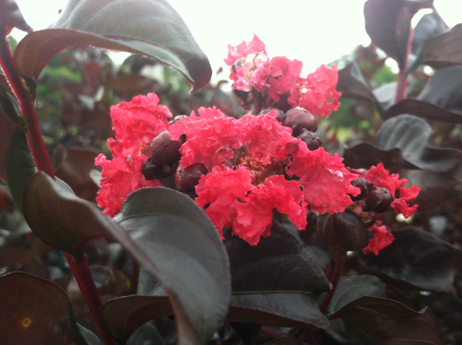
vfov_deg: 40.6
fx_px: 466
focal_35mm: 35
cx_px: 231
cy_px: 172
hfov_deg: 52.7
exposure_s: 1/125
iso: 80
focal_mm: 3.85
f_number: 2.8
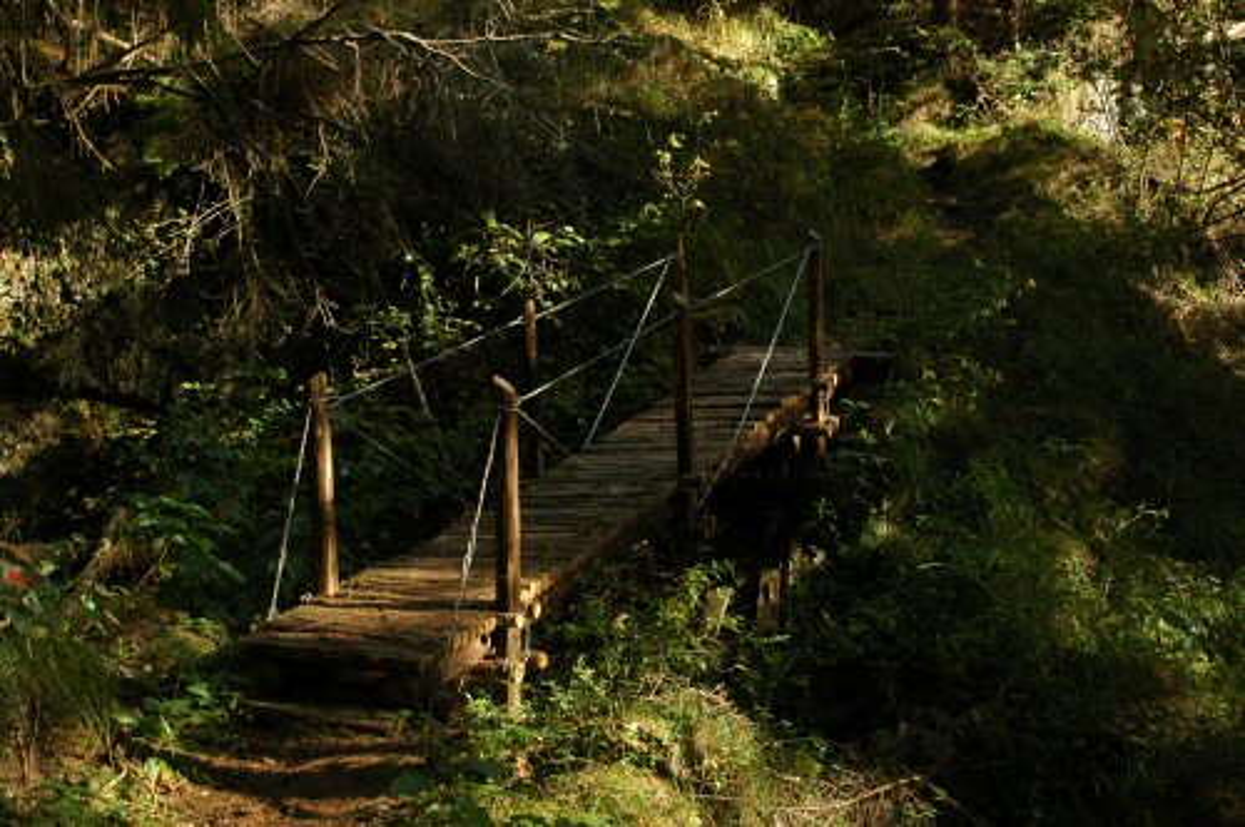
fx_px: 1969
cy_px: 414
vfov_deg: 23.7
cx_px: 622
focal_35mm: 57
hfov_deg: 35.1
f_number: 5
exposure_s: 1/100
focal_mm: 38
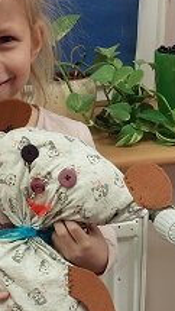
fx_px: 511
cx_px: 25
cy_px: 181
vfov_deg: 33.8
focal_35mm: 62
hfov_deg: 19.1
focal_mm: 4.6
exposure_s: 1/33
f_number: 1.8
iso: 320
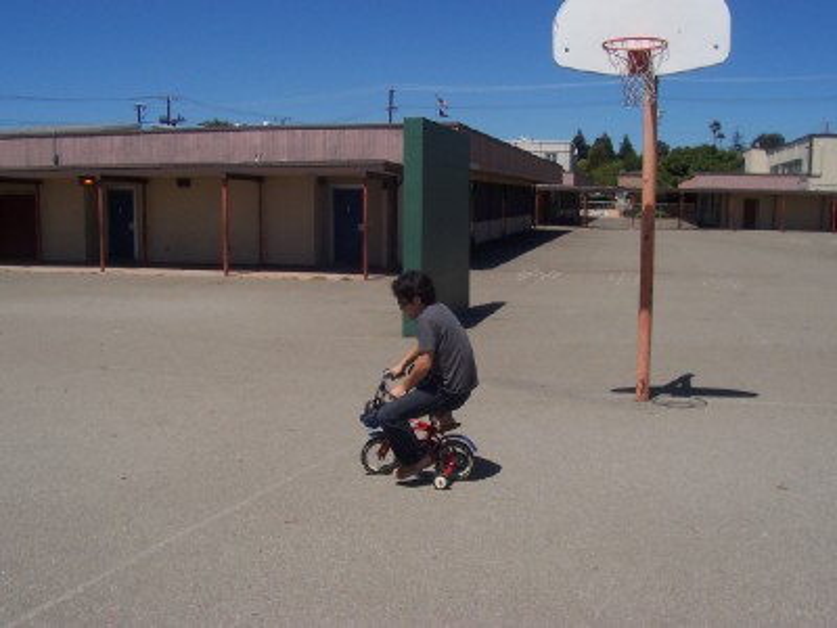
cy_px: 314
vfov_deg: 38.7
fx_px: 895
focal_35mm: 37
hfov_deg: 50.1
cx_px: 418
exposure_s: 1/1000
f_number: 5.6
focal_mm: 5.6
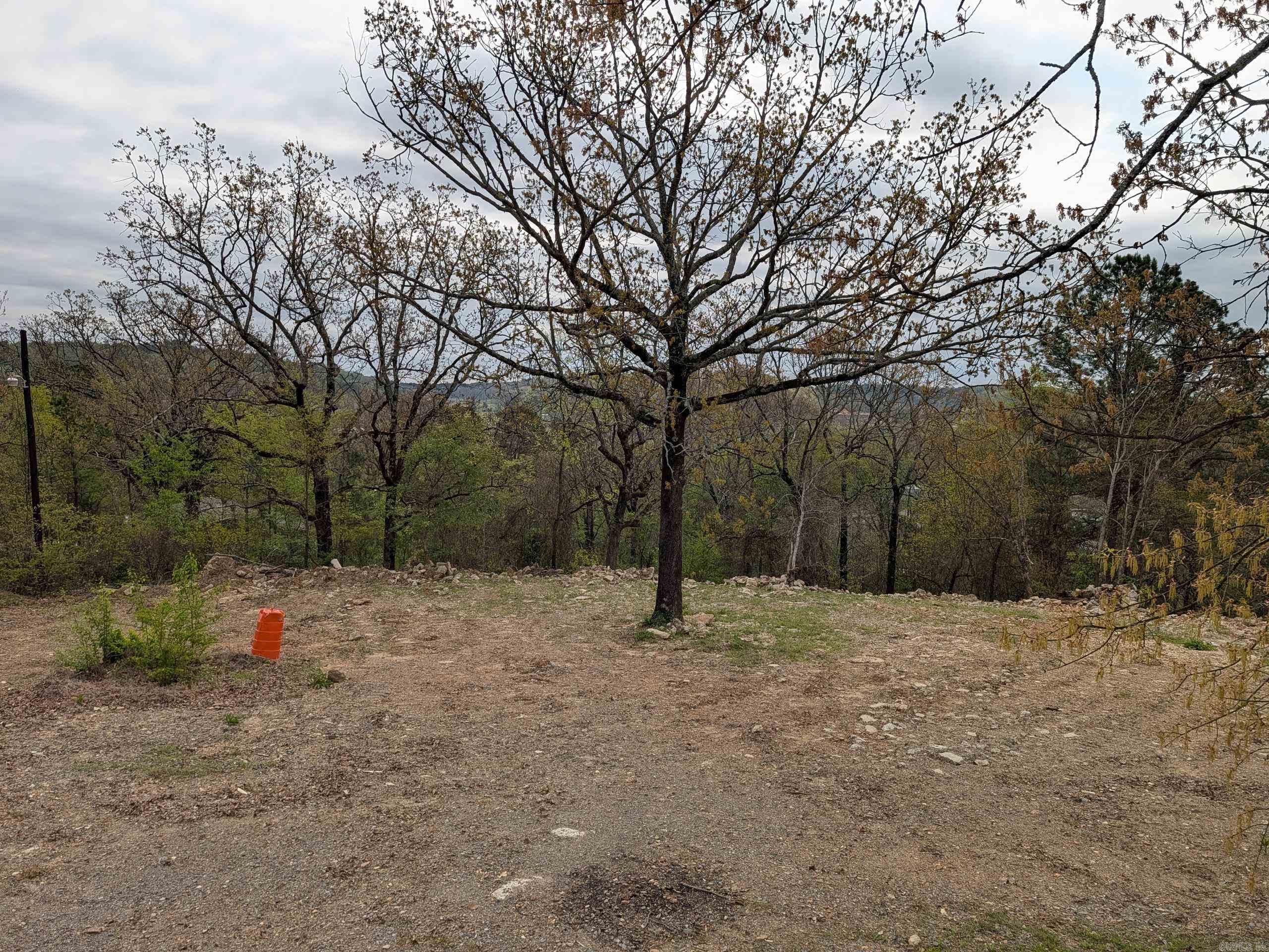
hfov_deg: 71.6
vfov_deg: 56.8
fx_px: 880
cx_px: 634
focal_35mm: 24
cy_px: 476
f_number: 1.68
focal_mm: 6.9
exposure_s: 1/1754
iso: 19
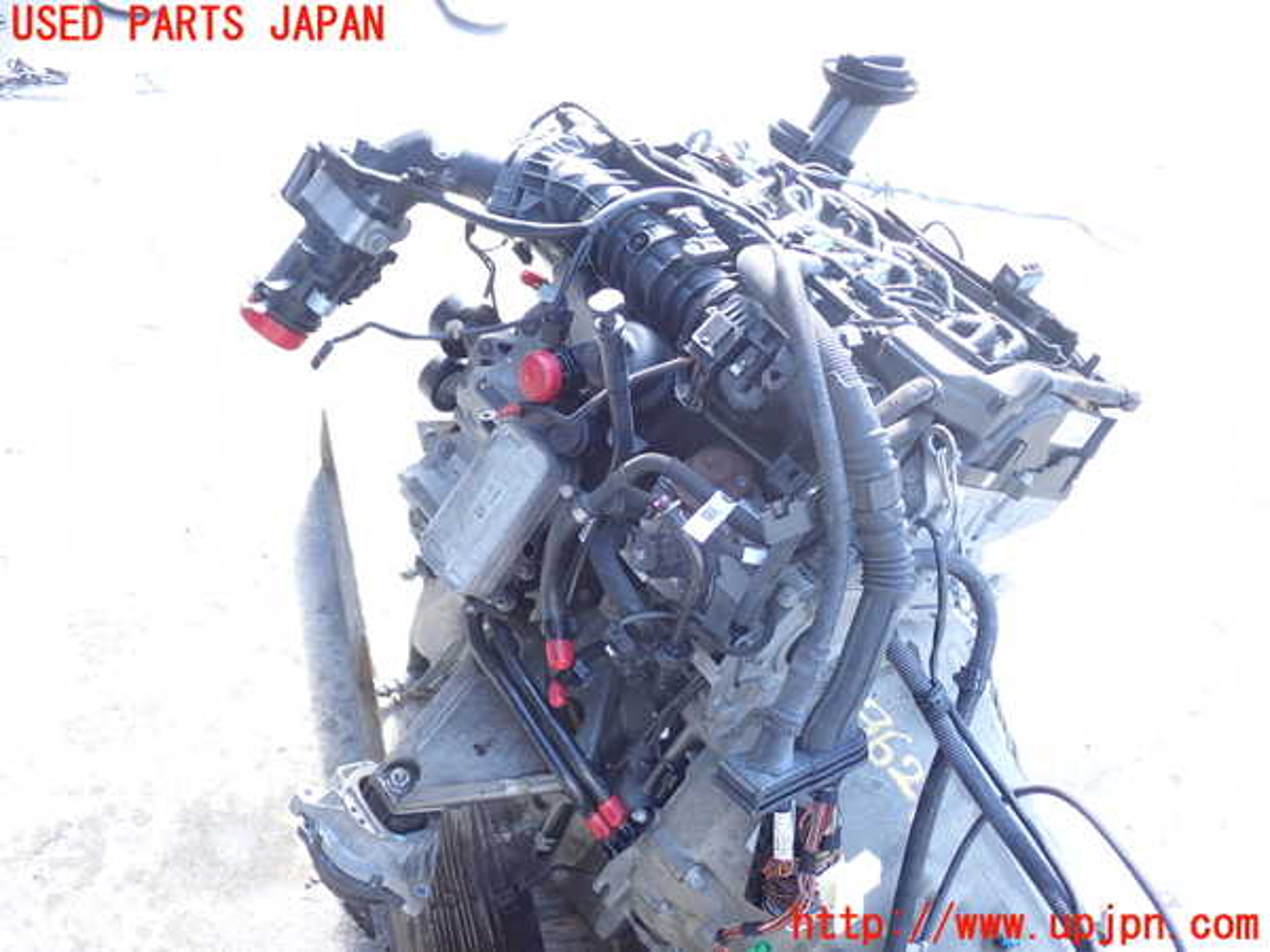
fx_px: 1321
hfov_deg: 51.4
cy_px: 476
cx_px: 635
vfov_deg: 39.7
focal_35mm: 36
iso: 125
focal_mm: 6.37
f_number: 2.5
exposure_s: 1/80
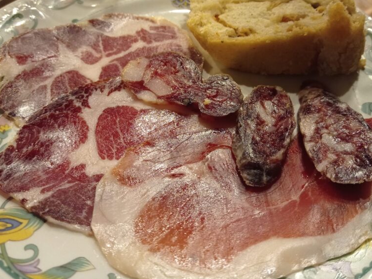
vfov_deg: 38.4
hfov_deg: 50.1
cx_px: 196
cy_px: 100
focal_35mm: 37
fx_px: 398
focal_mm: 4.74
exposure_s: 1/25
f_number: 1.79
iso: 522
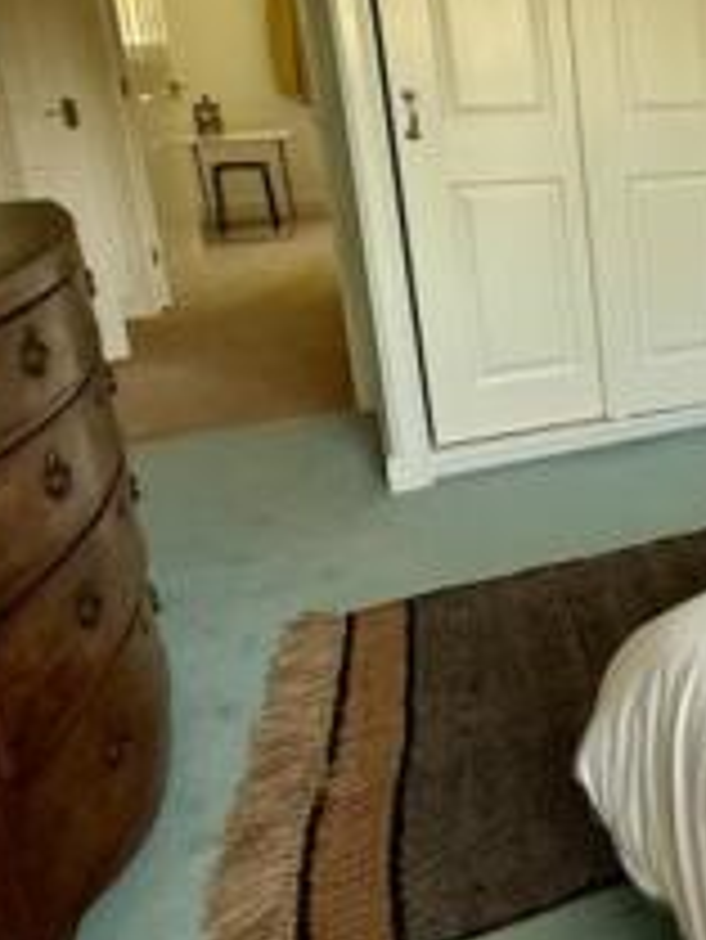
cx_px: 1104
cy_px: 286
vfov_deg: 46.8
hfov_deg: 25.6
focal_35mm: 39
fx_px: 1059
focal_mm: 2.22
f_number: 2.2
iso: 200
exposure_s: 1/99
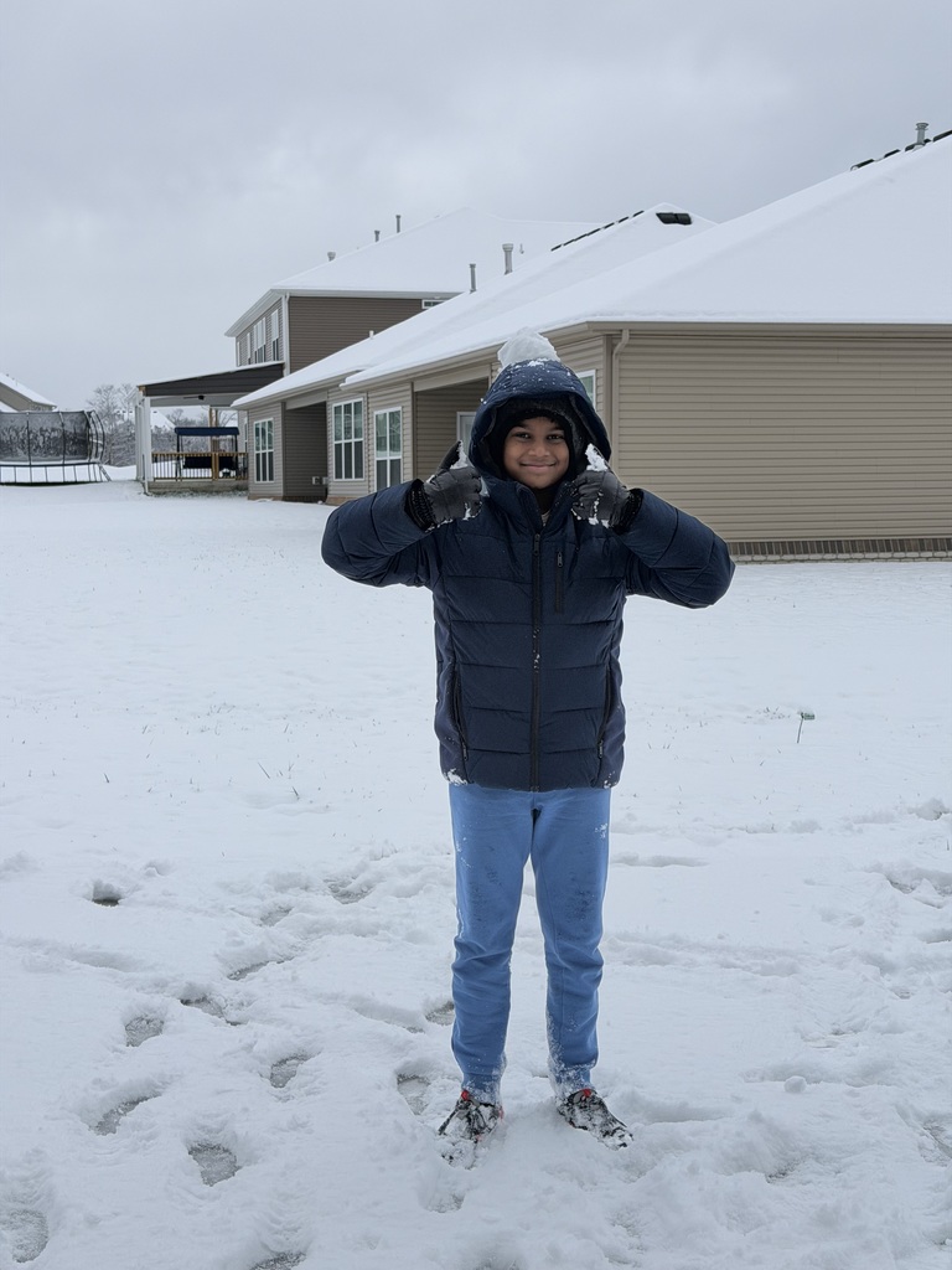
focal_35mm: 48
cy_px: 635
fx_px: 1760
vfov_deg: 39.7
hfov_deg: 30.3
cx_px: 476
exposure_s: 1/1795
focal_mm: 6.76
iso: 64
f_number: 1.78
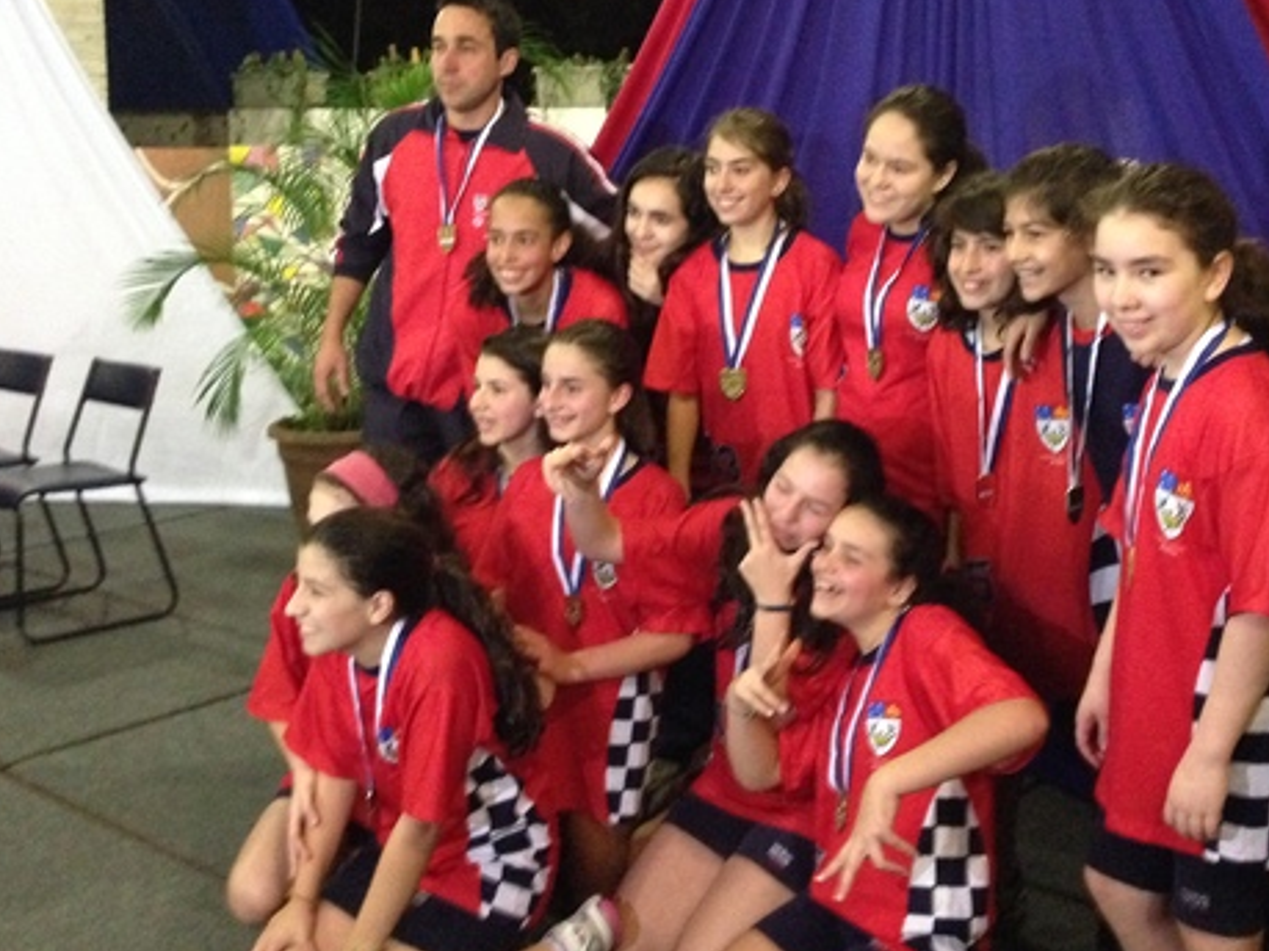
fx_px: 1686
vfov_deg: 31.3
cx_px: 752
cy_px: 335
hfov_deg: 41.1
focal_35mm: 46
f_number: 2.4
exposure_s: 1/15
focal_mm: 4.12
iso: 800
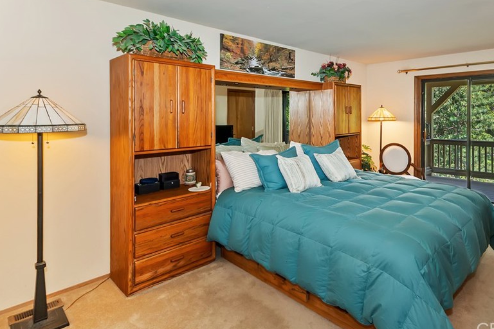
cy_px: 119
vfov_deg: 60.9
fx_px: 274
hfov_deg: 82.2
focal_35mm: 20
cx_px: 313
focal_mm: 10
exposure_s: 1/30
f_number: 8
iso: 400
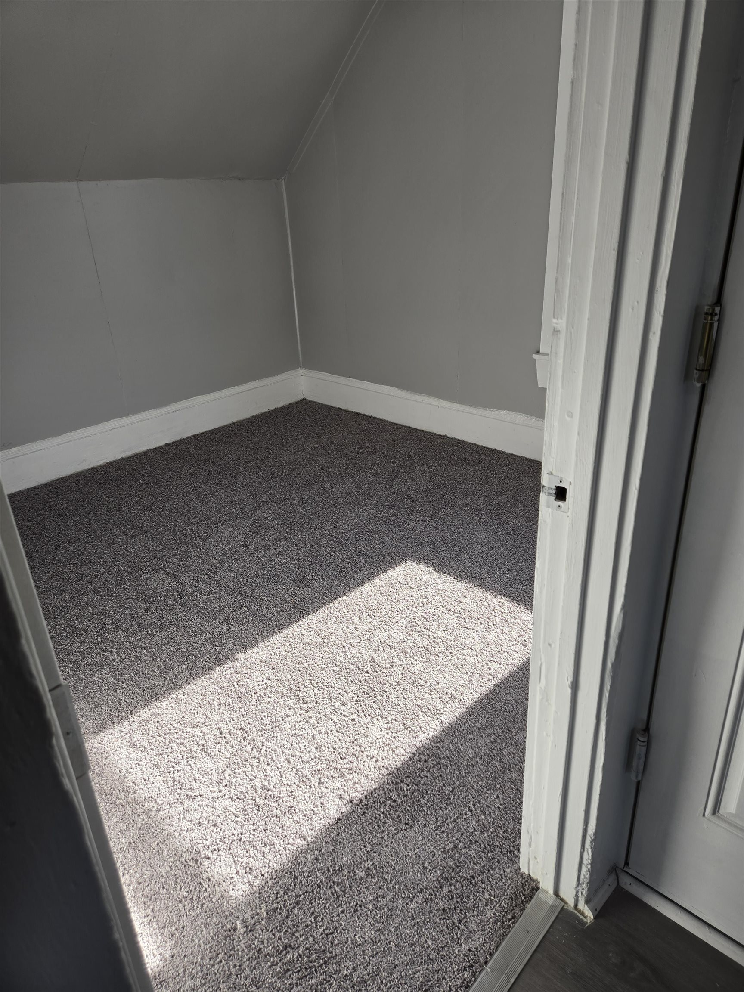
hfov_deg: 58.9
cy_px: 496
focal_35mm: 23
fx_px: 659
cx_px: 372
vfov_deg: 73.9
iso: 25
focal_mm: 5.4
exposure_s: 1/219
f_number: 1.8
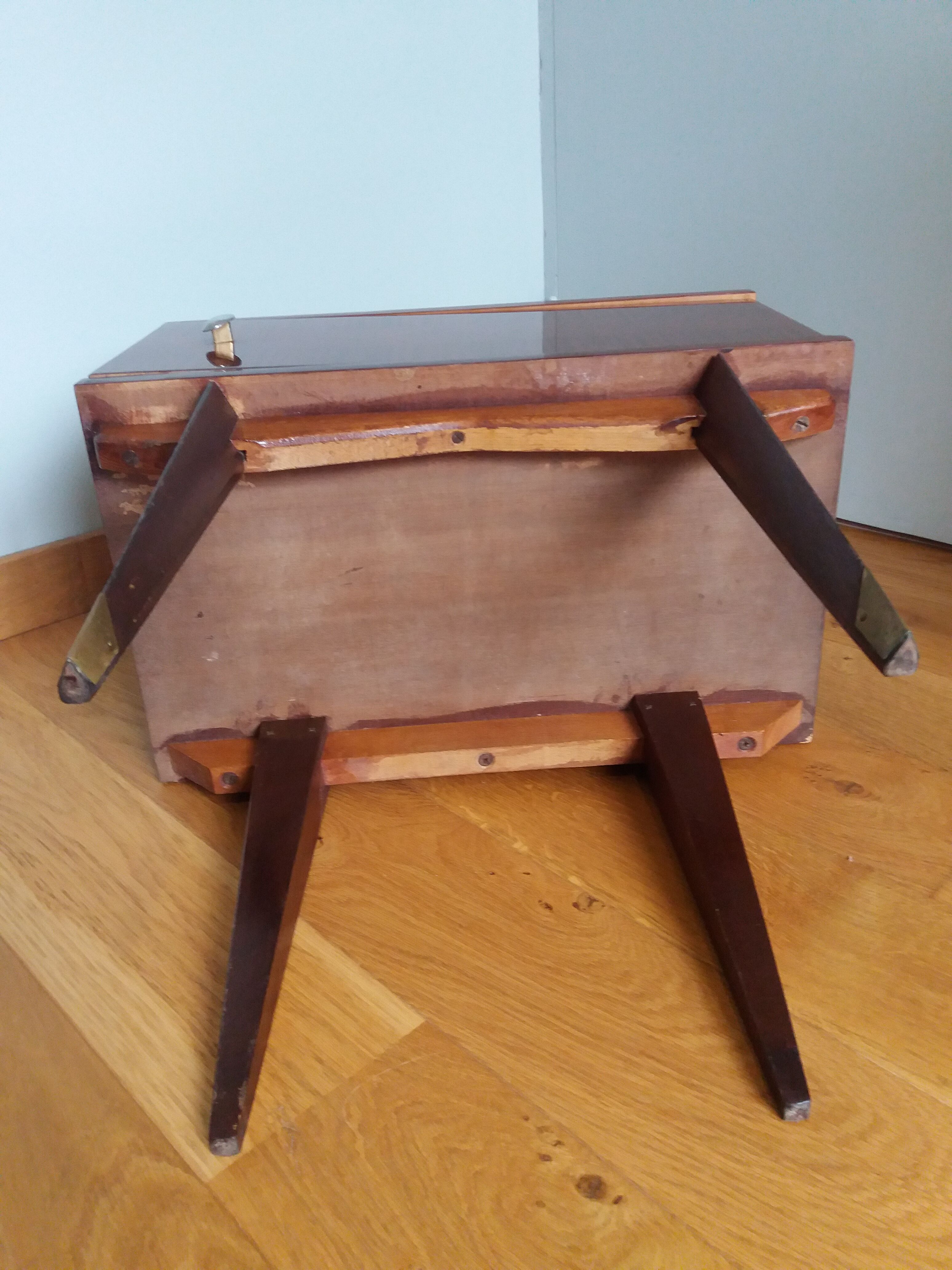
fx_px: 1027
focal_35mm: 28
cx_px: 476
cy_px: 635
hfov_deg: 49.7
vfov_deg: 63.4
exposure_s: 1/17
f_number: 1.9
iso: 250
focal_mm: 3.7
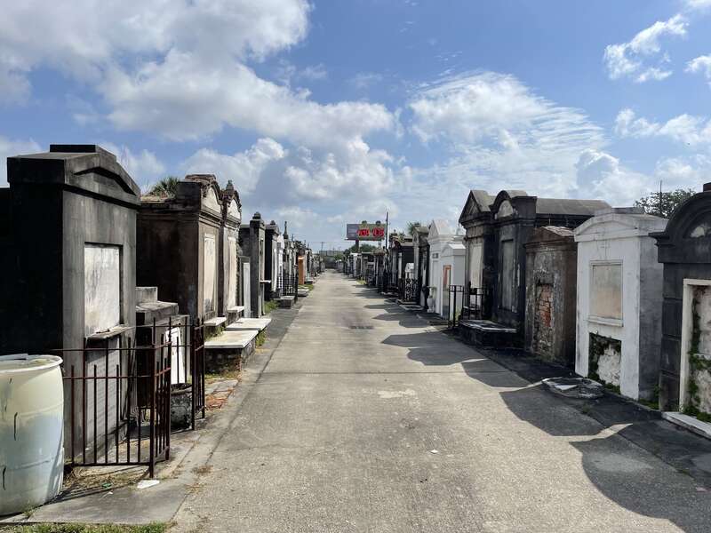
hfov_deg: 67.3
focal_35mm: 26
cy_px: 266
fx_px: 534
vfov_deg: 53.1
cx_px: 356
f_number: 1.6
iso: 32
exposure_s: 1/7813
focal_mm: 4.2
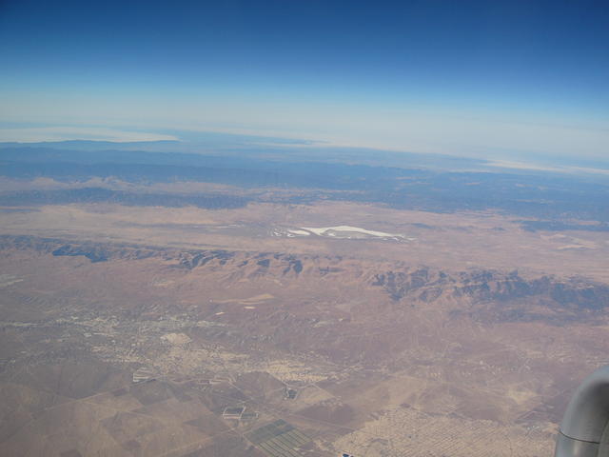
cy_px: 228
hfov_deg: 52.6
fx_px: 616
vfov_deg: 40.7
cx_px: 304
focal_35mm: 35
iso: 50
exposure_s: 1/160
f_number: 8
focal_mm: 5.8
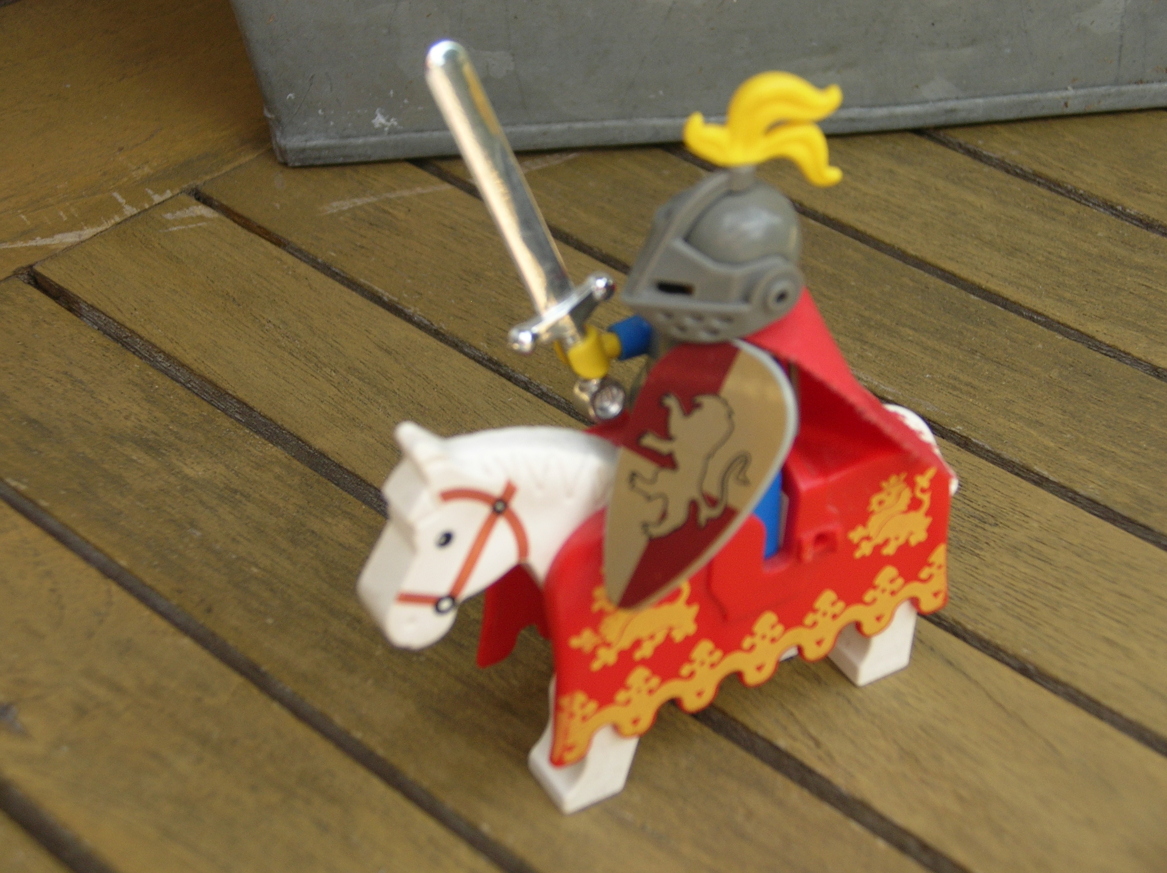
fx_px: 2156
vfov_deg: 22.9
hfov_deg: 30.3
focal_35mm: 64
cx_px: 584
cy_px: 436
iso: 50
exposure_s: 1/122
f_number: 3.2
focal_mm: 10.6
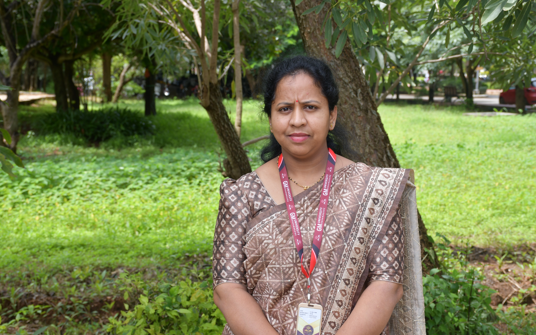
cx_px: 268
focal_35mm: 65
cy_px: 174
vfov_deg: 20.0
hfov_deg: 31.5
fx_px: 950
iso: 200
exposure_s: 1/250
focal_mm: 42
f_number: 7.1
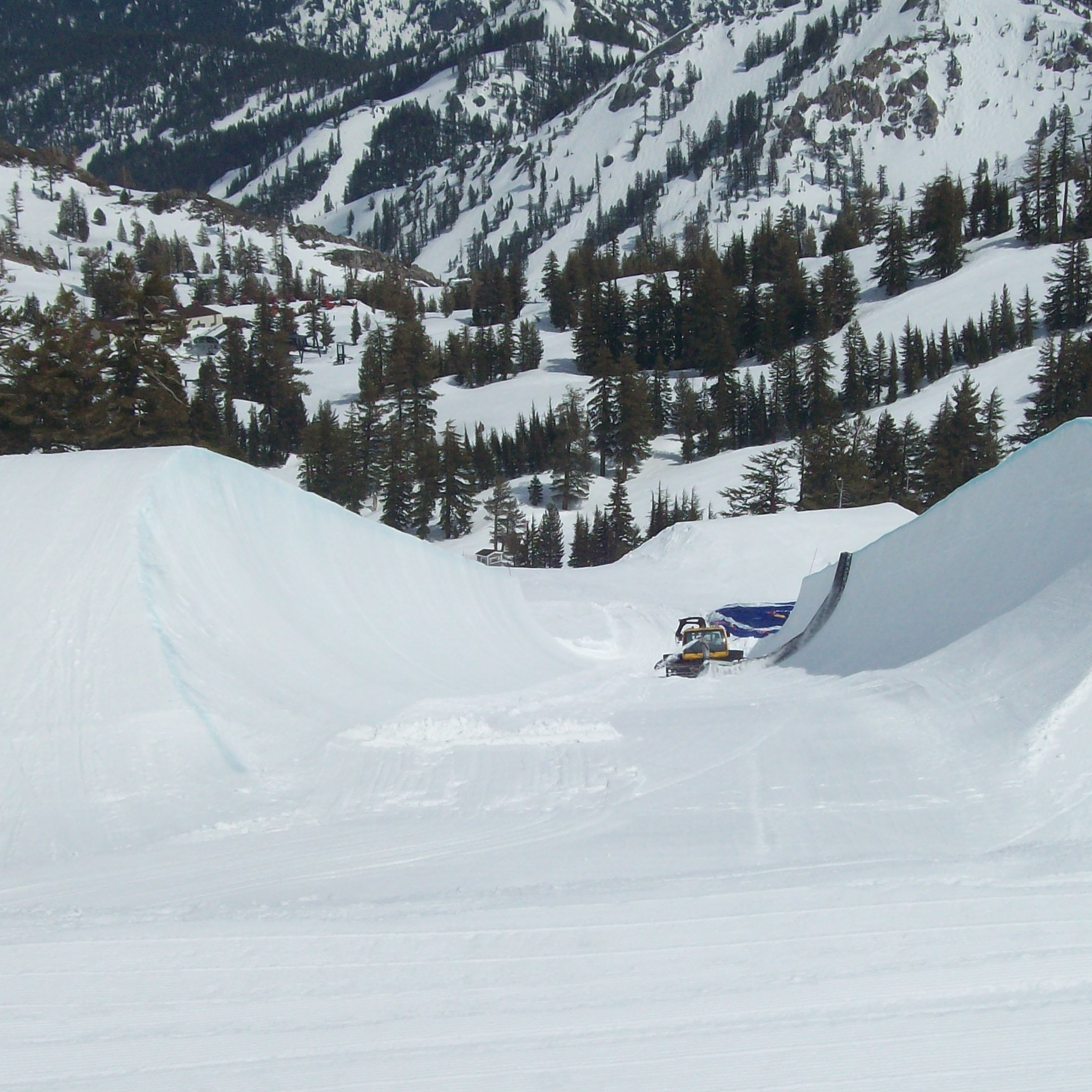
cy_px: 619
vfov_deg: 22.5
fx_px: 2748
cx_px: 644
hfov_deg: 22.4
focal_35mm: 77
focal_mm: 9.4
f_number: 6
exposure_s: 1/1401
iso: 80
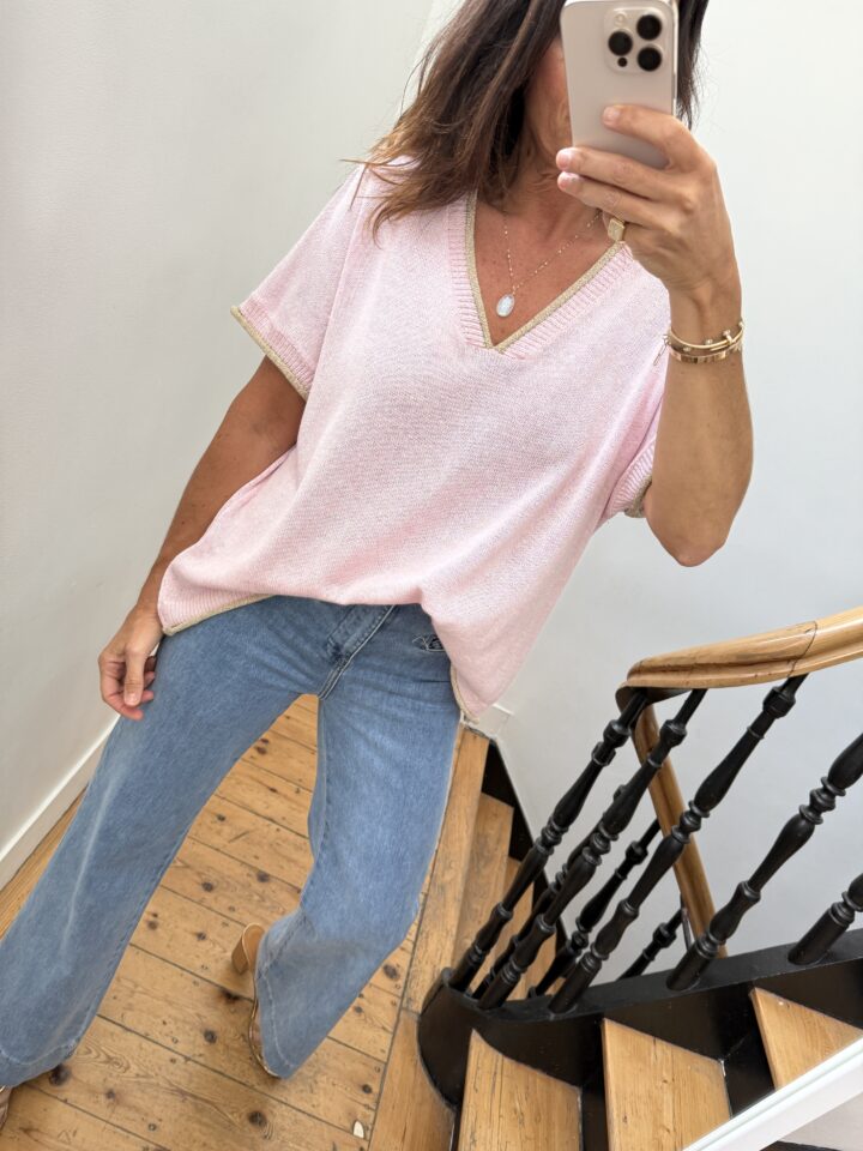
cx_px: 432
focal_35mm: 24
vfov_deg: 71.6
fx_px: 798
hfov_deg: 56.8
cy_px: 576
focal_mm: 6.76
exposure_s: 1/121
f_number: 1.78
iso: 125
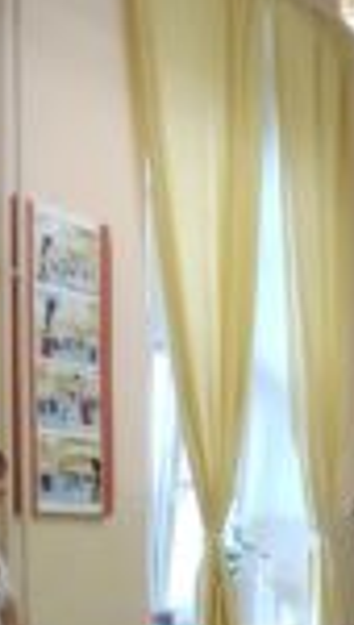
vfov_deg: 21.6
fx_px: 1593
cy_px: 588
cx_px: 937
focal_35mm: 96
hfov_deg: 10.4
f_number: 2.2
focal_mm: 3.82
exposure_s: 1/33
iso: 200
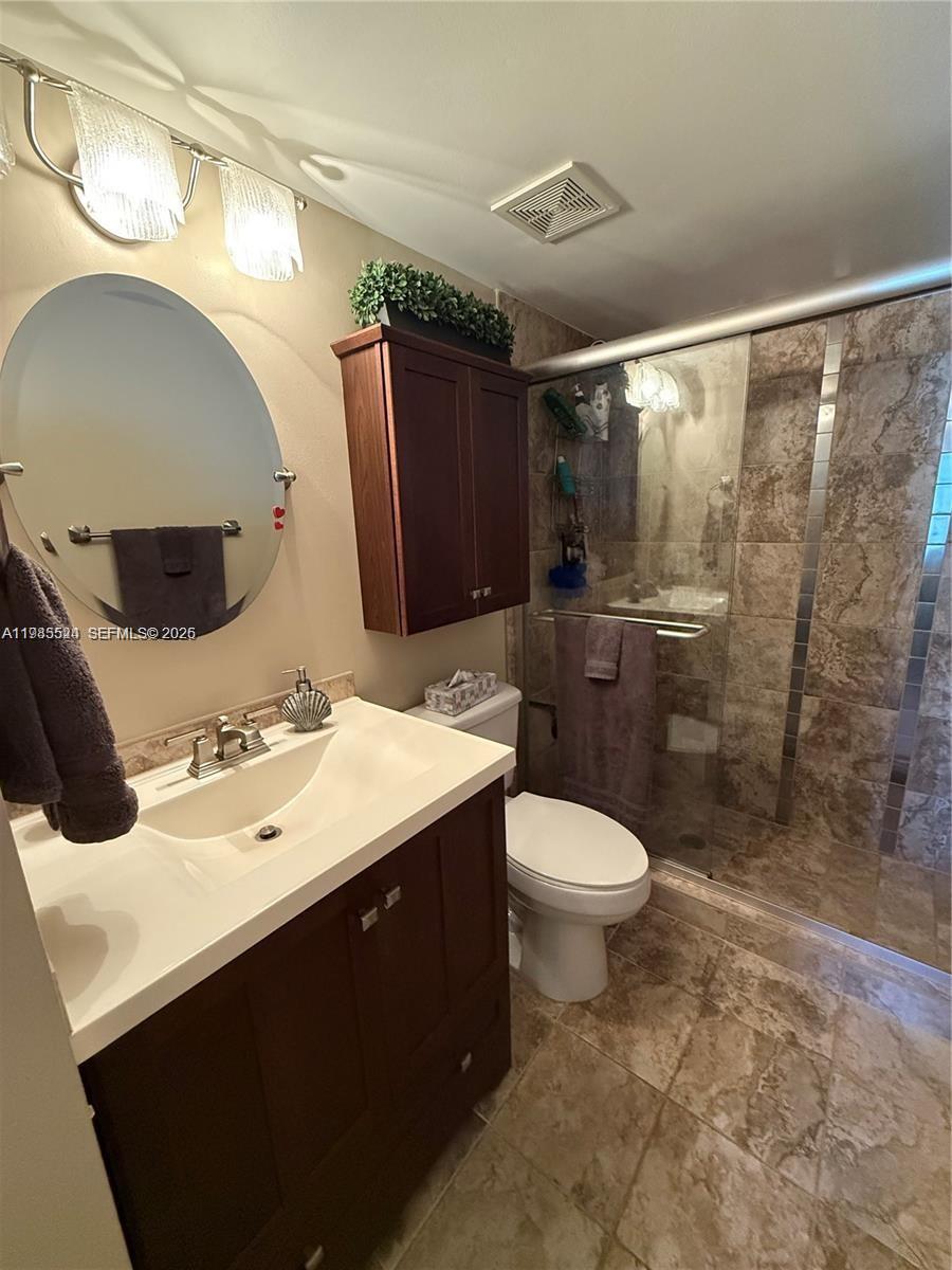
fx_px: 513
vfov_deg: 102.1
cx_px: 476
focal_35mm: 14
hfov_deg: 85.7
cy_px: 635
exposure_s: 1/60
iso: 800
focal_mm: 2.22
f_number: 2.2
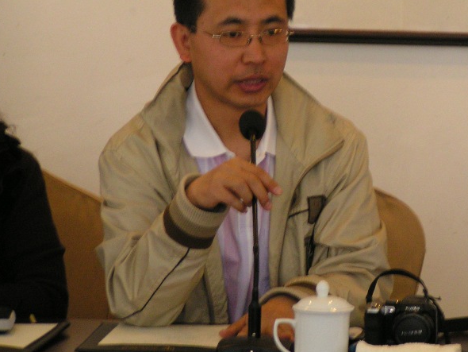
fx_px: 3300
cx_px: 309
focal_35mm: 244
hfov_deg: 8.1
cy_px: 149
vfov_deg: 6.1
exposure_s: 1/30
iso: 200
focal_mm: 27.5
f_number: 3.5
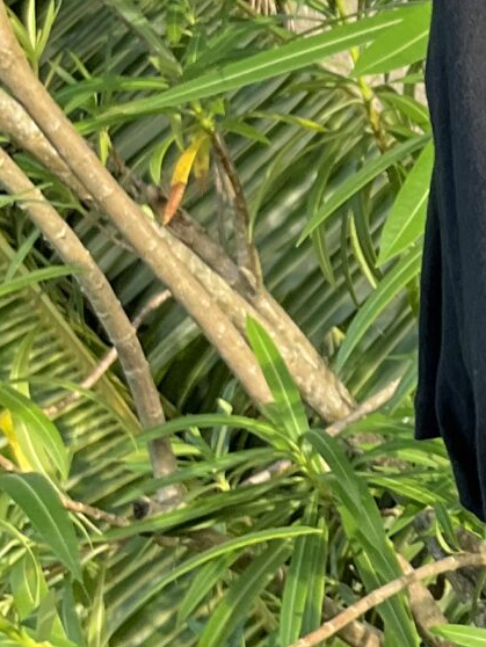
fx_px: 2488
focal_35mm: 133
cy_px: 397
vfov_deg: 14.8
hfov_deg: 10.4
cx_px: 942
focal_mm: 3
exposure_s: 1/165
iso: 25
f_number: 1.8
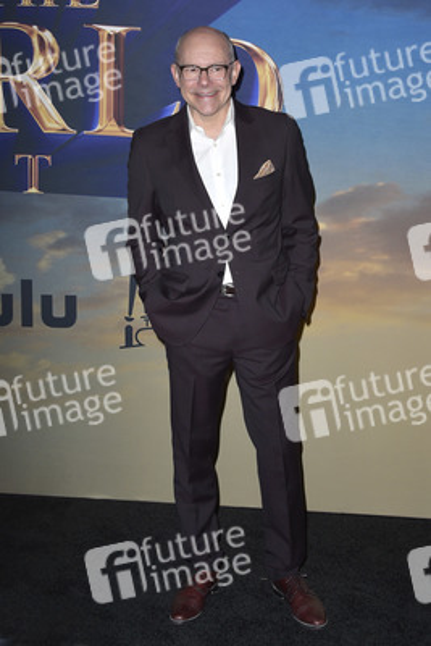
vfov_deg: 50.7
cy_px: 323
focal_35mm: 38
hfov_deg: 35.1
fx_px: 682
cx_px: 216
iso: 320
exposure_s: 1/250
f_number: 6.3
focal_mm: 38
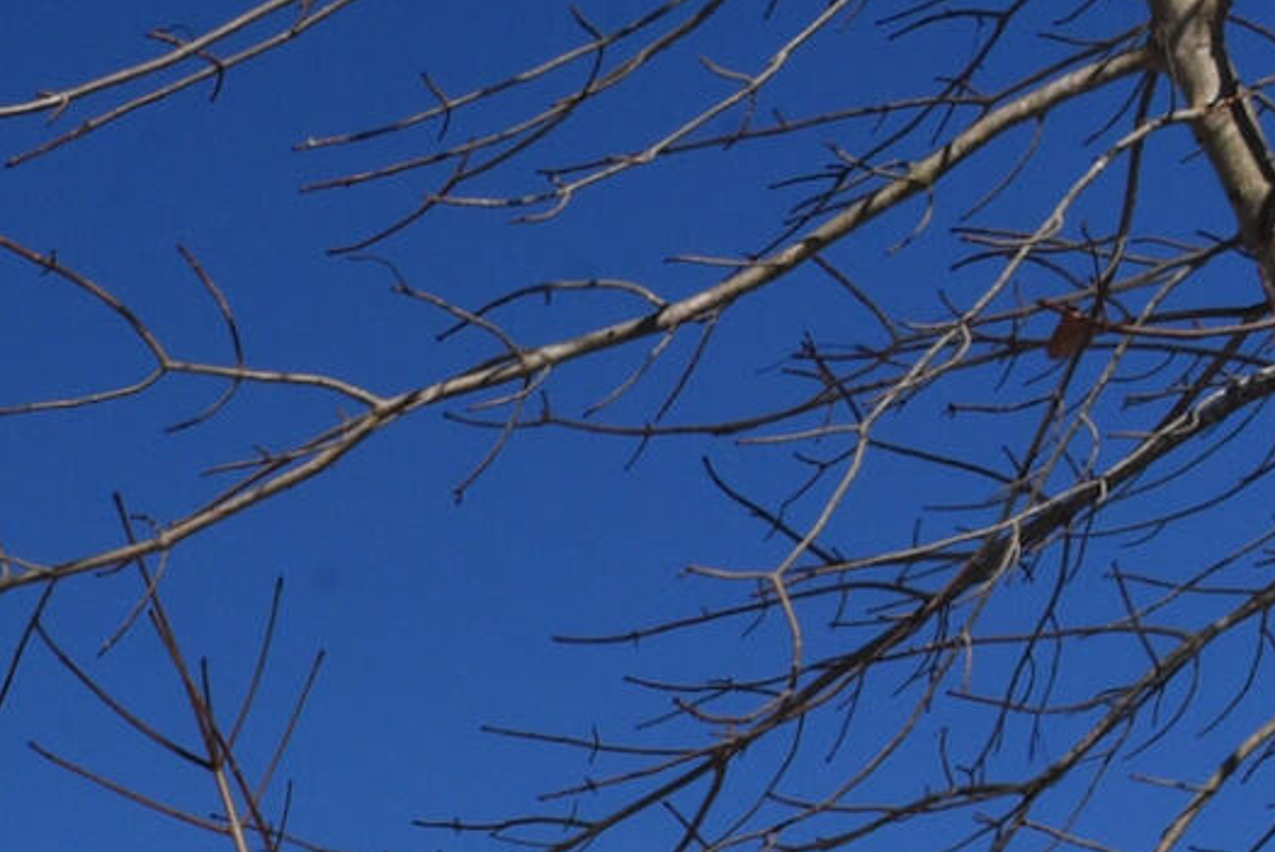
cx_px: -942
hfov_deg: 19.6
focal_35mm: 80
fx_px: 2836
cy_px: 2387
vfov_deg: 11.7
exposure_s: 1/1000
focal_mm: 14
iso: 800
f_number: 16
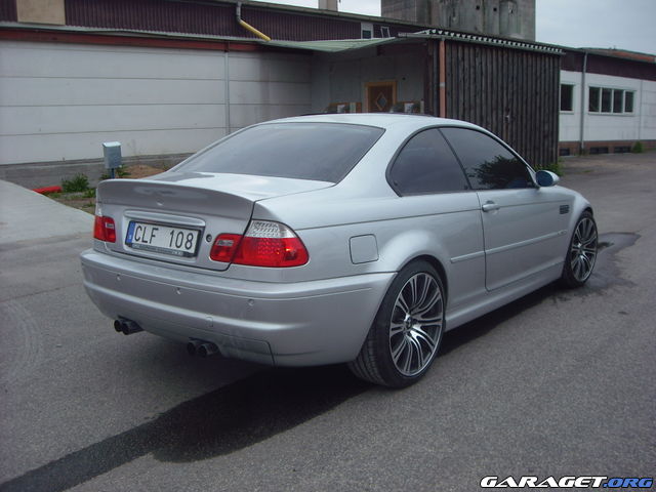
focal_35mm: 37
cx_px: 328
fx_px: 701
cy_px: 246
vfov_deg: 38.7
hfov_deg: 50.1
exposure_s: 1/160
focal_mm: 6.2
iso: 80
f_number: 2.7
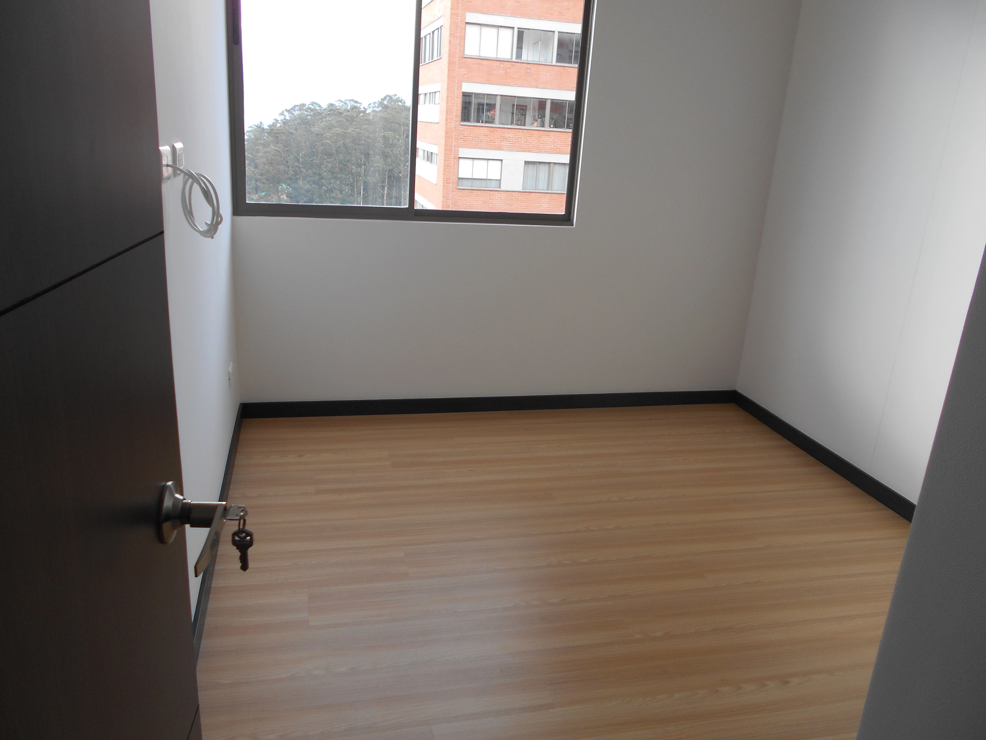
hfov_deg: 67.3
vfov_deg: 53.1
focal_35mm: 26
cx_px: 493
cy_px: 370
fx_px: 741
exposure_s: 1/40
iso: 80
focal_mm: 4.6
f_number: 3.2
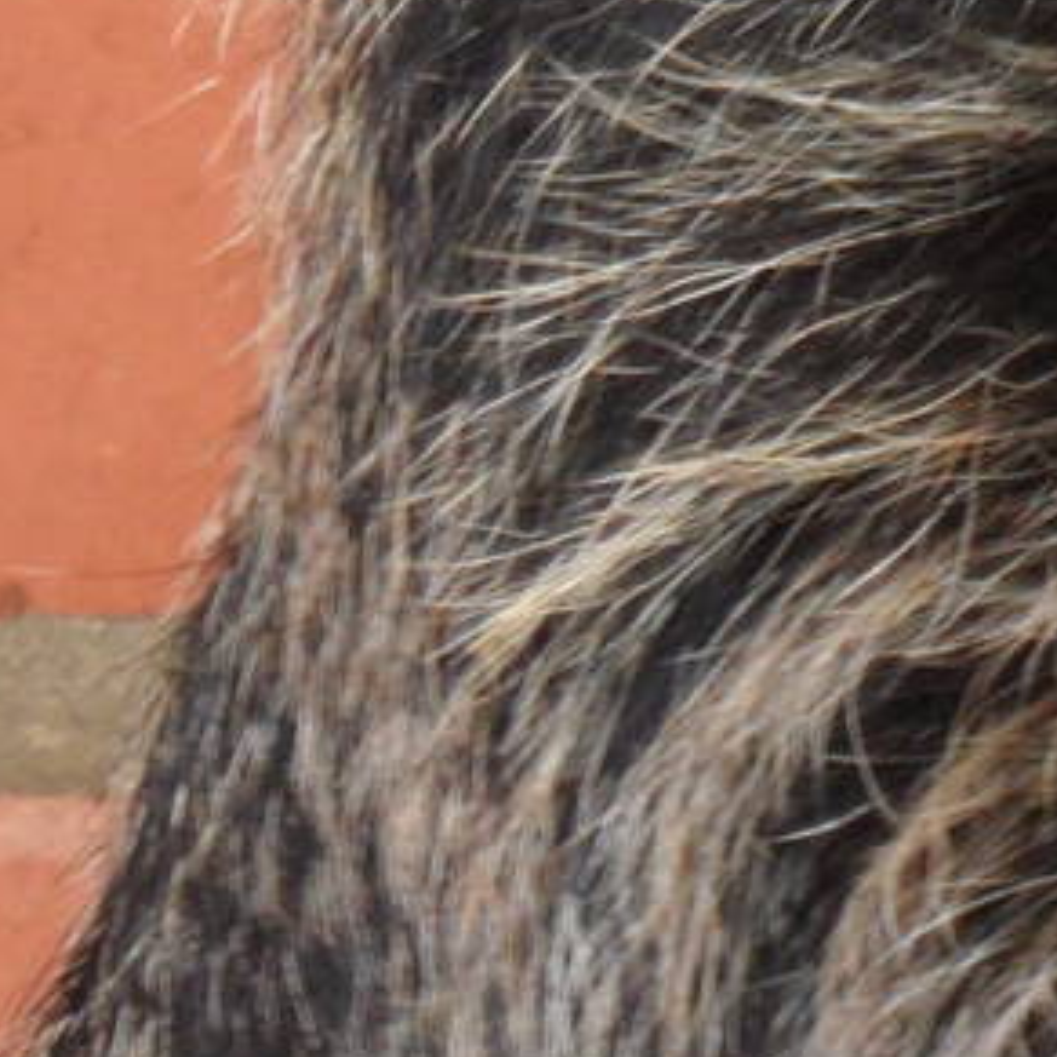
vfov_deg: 2.0
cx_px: 1827
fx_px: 30228
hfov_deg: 2.0
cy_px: -432
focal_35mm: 875
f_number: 4.4
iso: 200
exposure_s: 1/20
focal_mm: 29.7
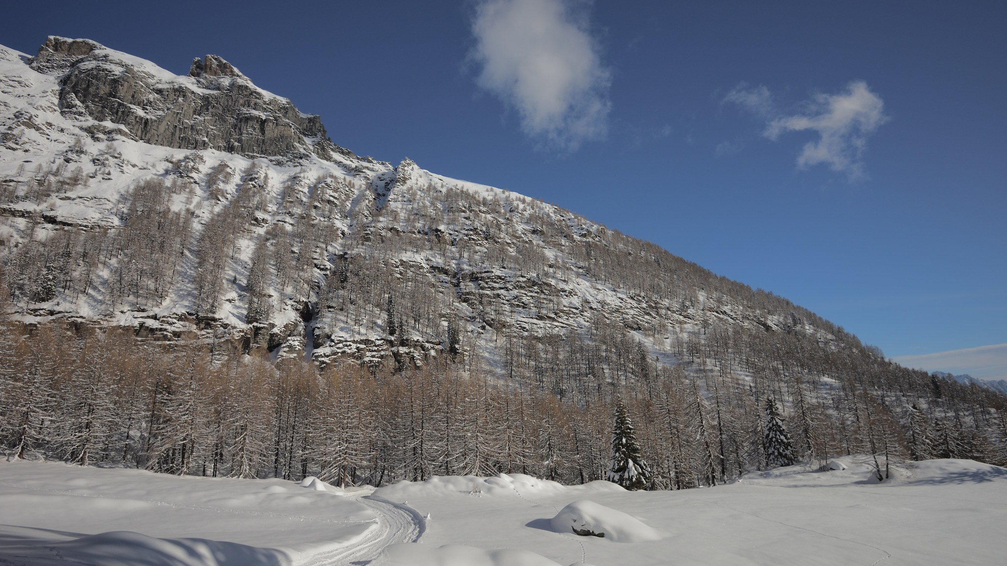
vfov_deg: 63.9
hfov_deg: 95.9
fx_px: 454
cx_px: 500
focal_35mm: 17
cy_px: 289
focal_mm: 16
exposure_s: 1/500
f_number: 8
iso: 100
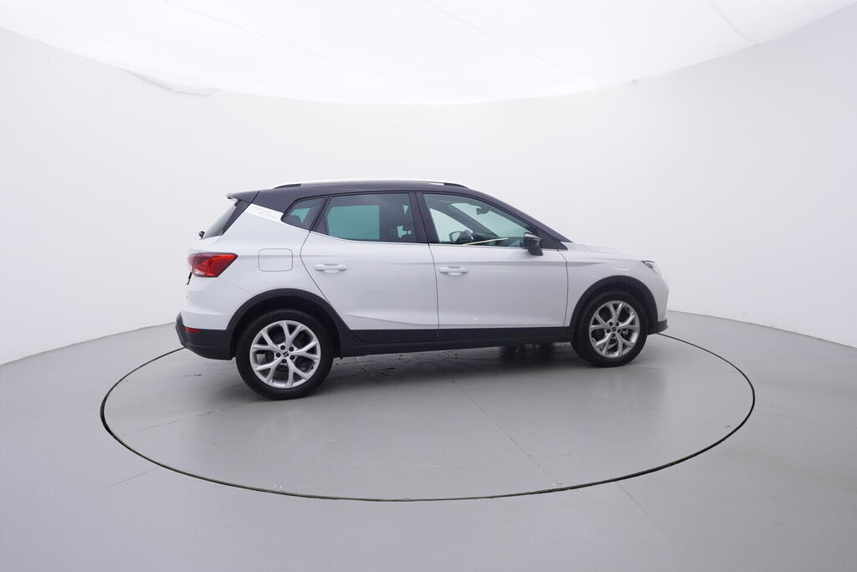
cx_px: 428
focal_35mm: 22
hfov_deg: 77.3
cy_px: 286
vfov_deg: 56.2
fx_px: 536
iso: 200
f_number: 5
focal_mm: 15
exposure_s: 1/80
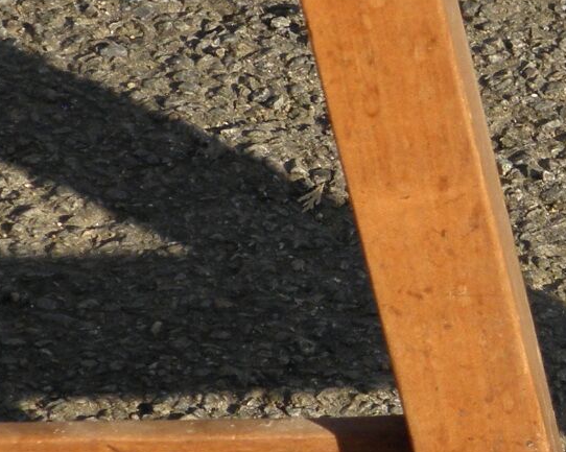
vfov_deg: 4.2
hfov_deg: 5.2
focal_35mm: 369
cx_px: 787
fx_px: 6178
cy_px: 375
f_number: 4.4
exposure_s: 1/320
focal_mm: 14.3
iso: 100
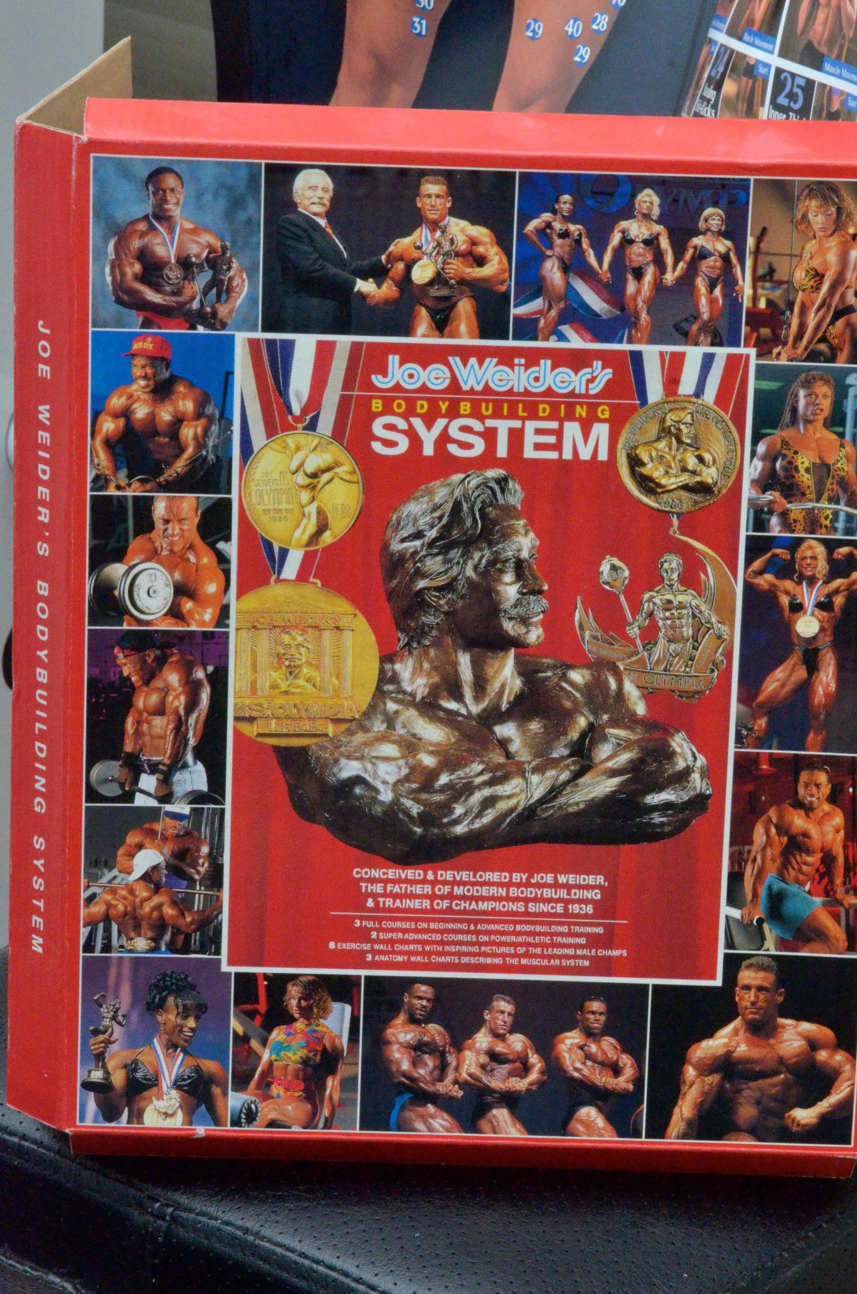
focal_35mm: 153
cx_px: 492
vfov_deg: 13.5
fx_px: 5473
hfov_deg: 9.0
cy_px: 675
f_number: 22
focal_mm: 85
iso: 4000
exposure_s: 1/200
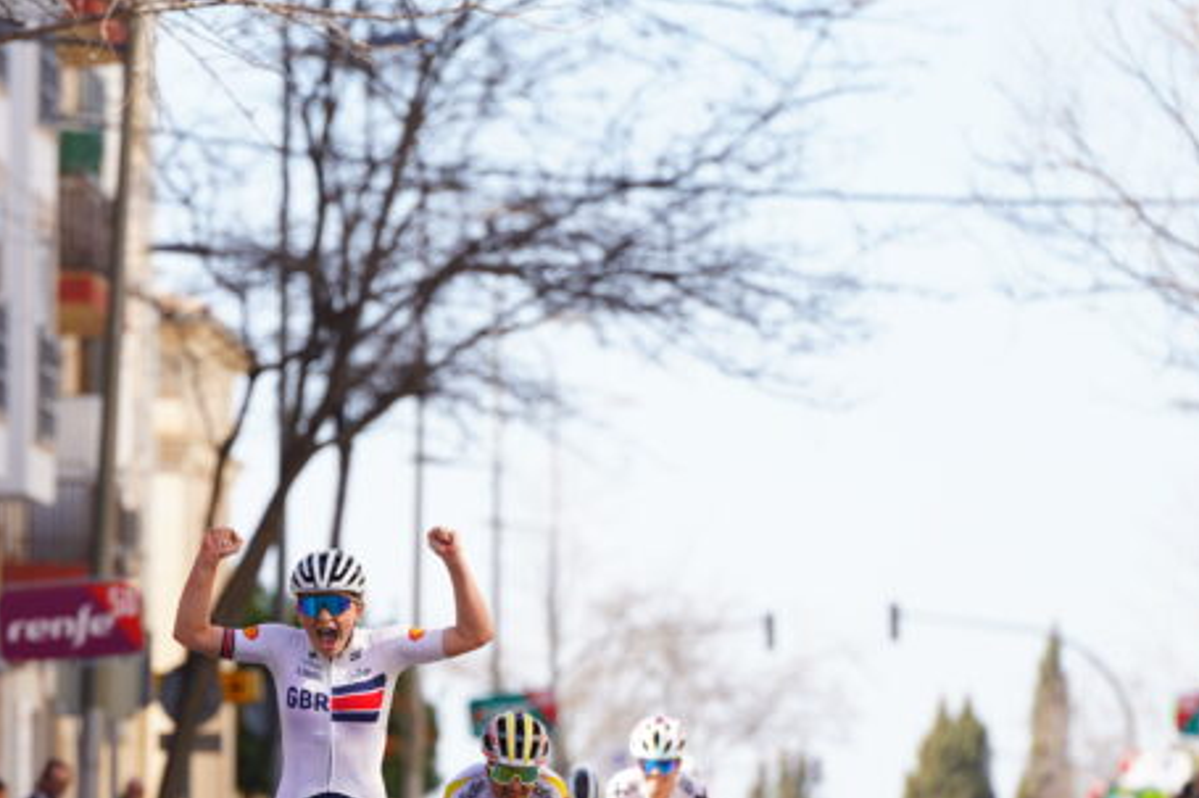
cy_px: 731
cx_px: 303
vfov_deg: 3.6
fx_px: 12584
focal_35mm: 378
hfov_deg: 5.5
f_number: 3.5
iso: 125
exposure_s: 1/640
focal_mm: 200
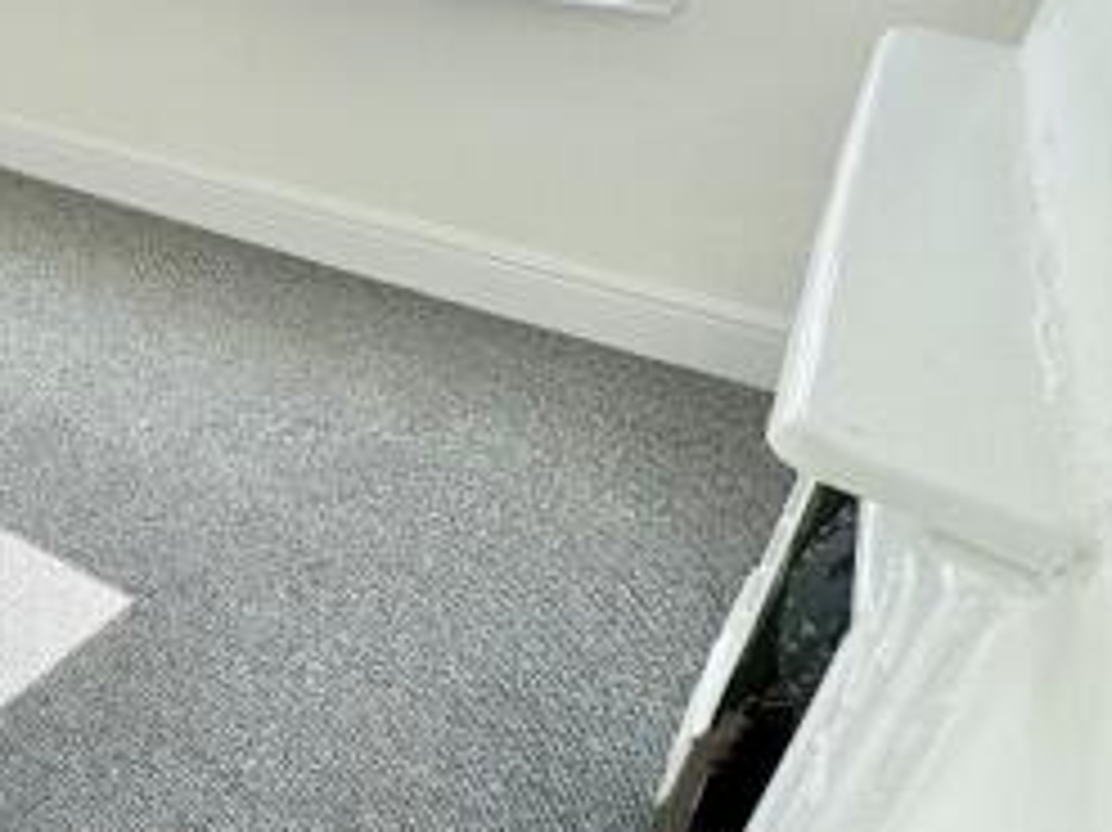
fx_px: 1060
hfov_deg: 42.2
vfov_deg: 41.9
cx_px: -142
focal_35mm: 33
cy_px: 227
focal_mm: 2.22
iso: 40
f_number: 2.2
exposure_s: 1/204
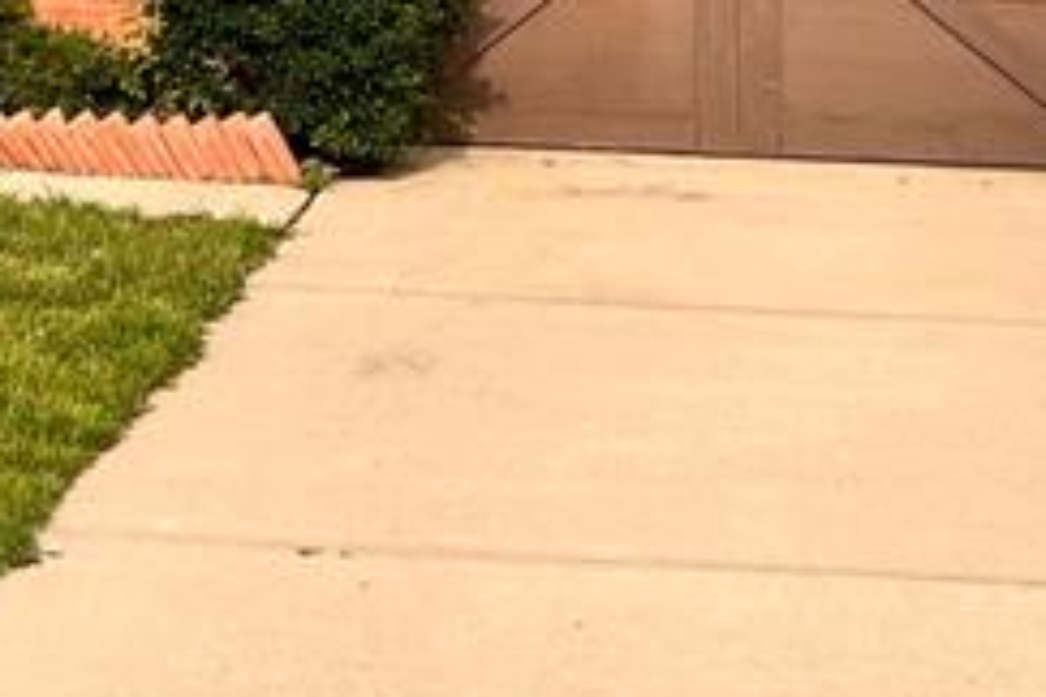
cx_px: 237
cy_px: -830
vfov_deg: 10.7
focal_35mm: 114
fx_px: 3312
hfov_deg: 17.8
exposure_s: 1/4115
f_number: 1.5
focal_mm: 5.7
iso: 50
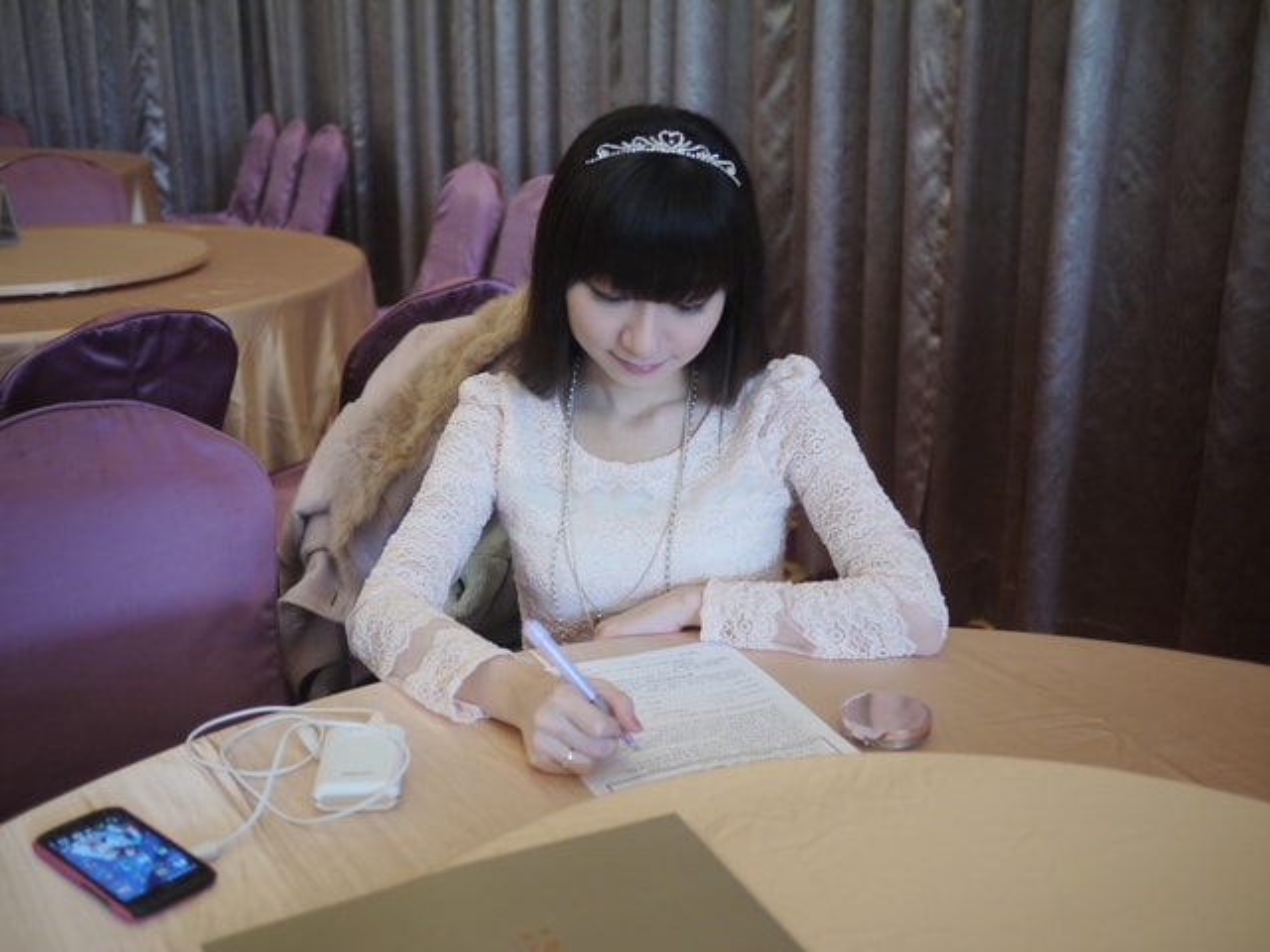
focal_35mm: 40
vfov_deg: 36.0
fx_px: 1468
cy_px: 476
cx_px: 635
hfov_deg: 46.8
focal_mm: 20
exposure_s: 1/60
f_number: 1.7
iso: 250
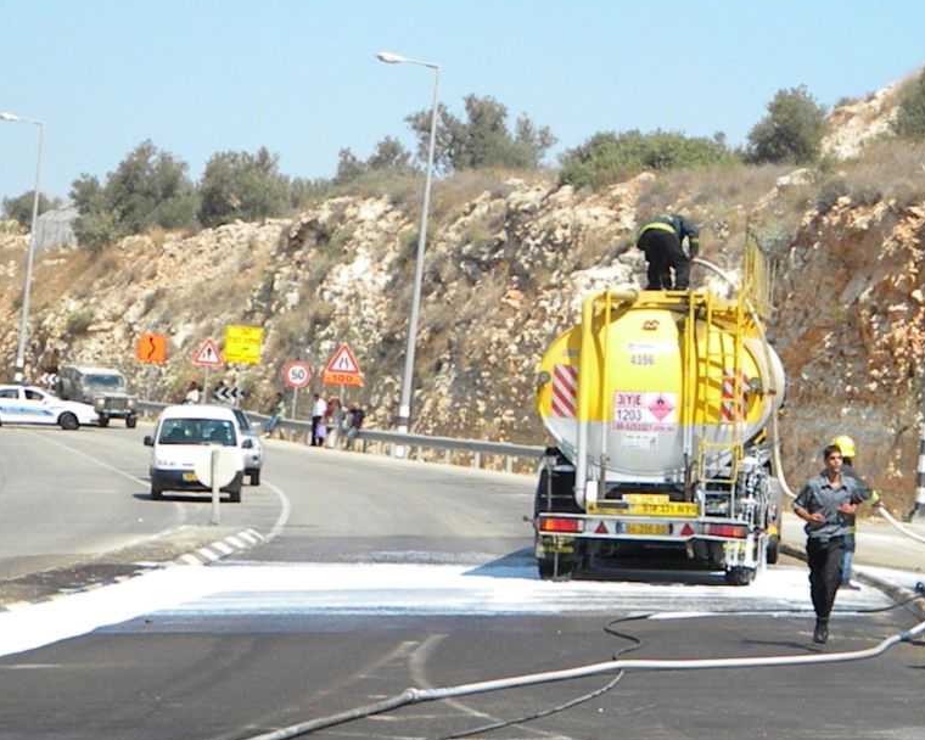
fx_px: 3778
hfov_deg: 13.9
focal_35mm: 138
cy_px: 397
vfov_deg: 11.2
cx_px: 601
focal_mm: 19
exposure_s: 1/1000
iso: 720
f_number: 9.4
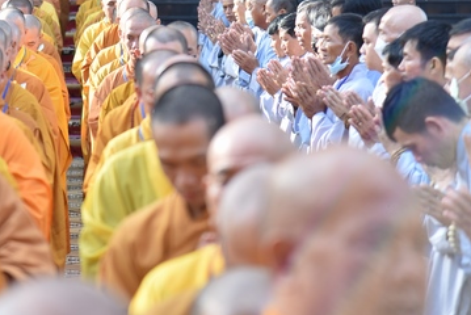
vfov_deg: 6.3
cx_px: 77
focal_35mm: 217
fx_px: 2841
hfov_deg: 9.4
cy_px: 49
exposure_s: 1/100
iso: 125
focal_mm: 120
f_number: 4
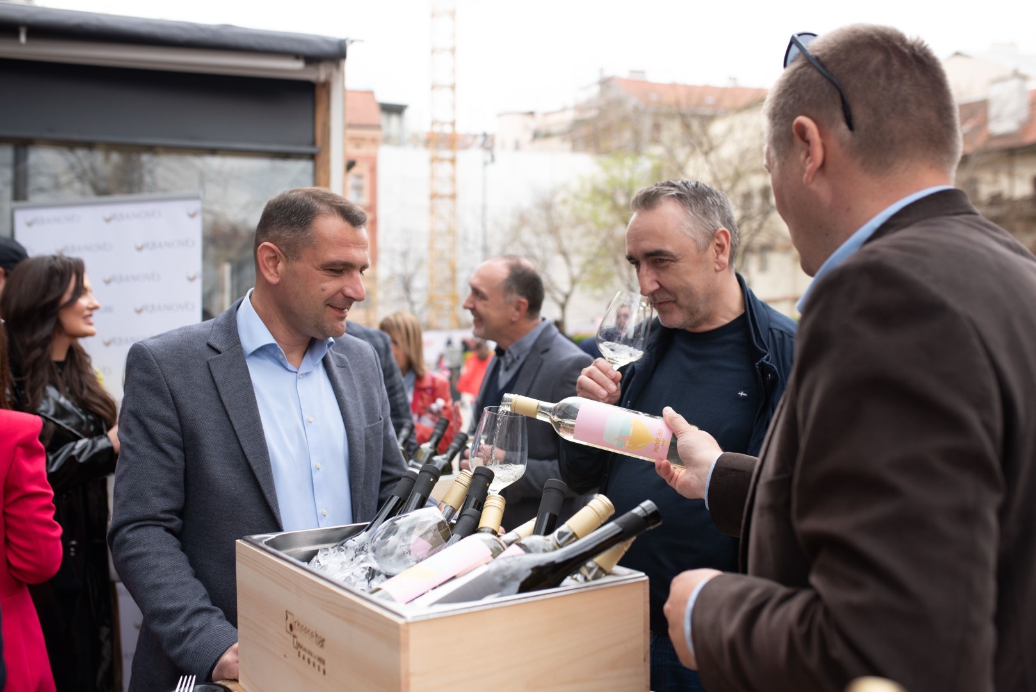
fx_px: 1008
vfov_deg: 37.9
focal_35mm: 35
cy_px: 346
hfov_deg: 54.4
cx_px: 518
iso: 400
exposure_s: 1/1250
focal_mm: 35
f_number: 3.5
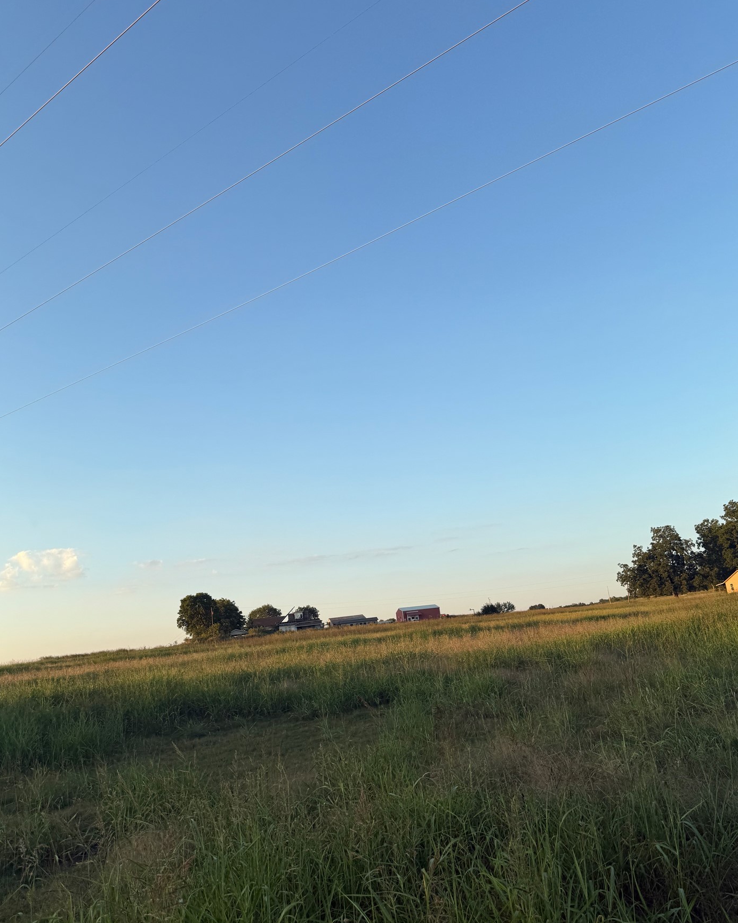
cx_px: 374
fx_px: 710
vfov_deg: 66.0
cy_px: 482
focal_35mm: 26
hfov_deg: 54.9
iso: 80
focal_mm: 6.76
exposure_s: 1/1553
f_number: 1.78
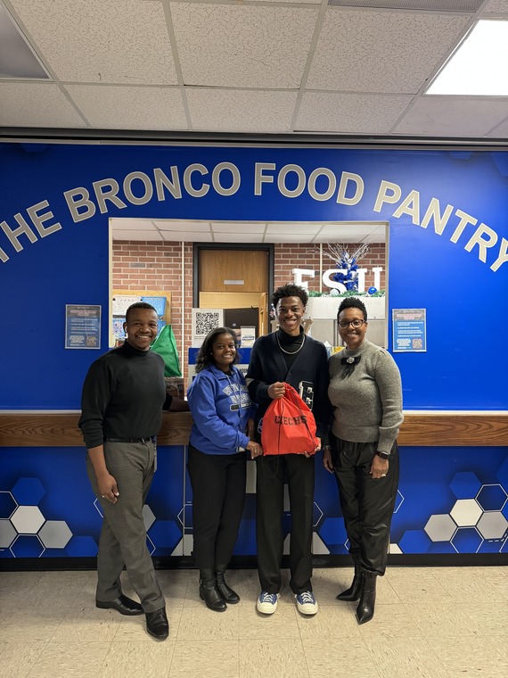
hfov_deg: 56.8
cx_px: 254
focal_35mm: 24
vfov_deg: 71.6
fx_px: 470
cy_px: 339
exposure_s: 1/60
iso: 500
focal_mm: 6.86
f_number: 1.78
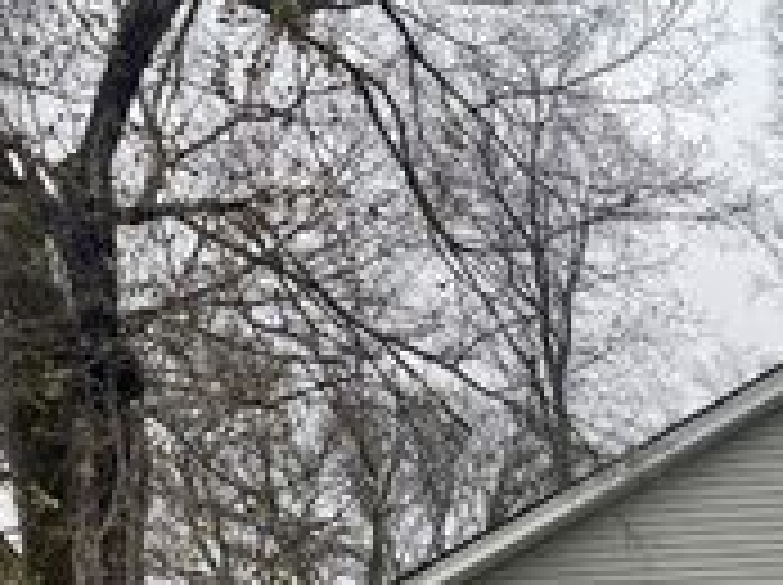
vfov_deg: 19.4
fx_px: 1559
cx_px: 963
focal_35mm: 69
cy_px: 790
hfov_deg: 25.1
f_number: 1.78
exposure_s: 1/567
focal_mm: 6.76
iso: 80
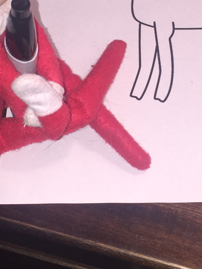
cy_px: 57
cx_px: 128
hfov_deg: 19.6
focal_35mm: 75
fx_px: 583
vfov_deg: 25.6
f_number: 2.2
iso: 32
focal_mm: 4.15
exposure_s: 1/55
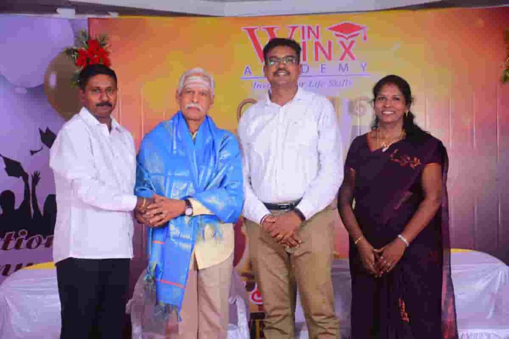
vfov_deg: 15.2
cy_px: 170
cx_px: 254
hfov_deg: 22.6
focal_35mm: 90
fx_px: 1273
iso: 125
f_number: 5
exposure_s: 1/125
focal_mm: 60
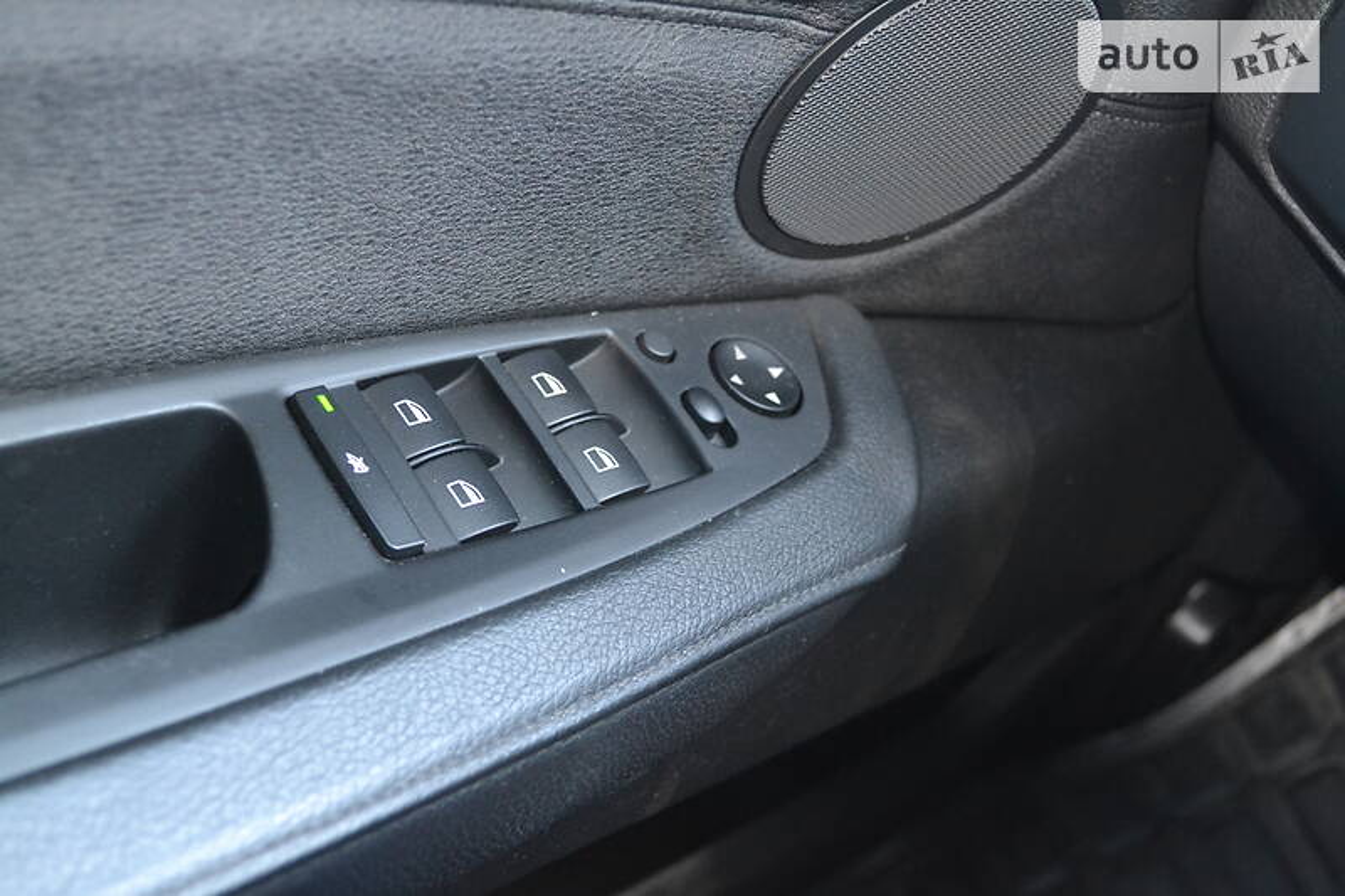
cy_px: 448
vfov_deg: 28.1
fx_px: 1793
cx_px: 672
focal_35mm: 48
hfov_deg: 41.1
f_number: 4.8
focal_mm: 32
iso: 2000
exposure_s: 1/60
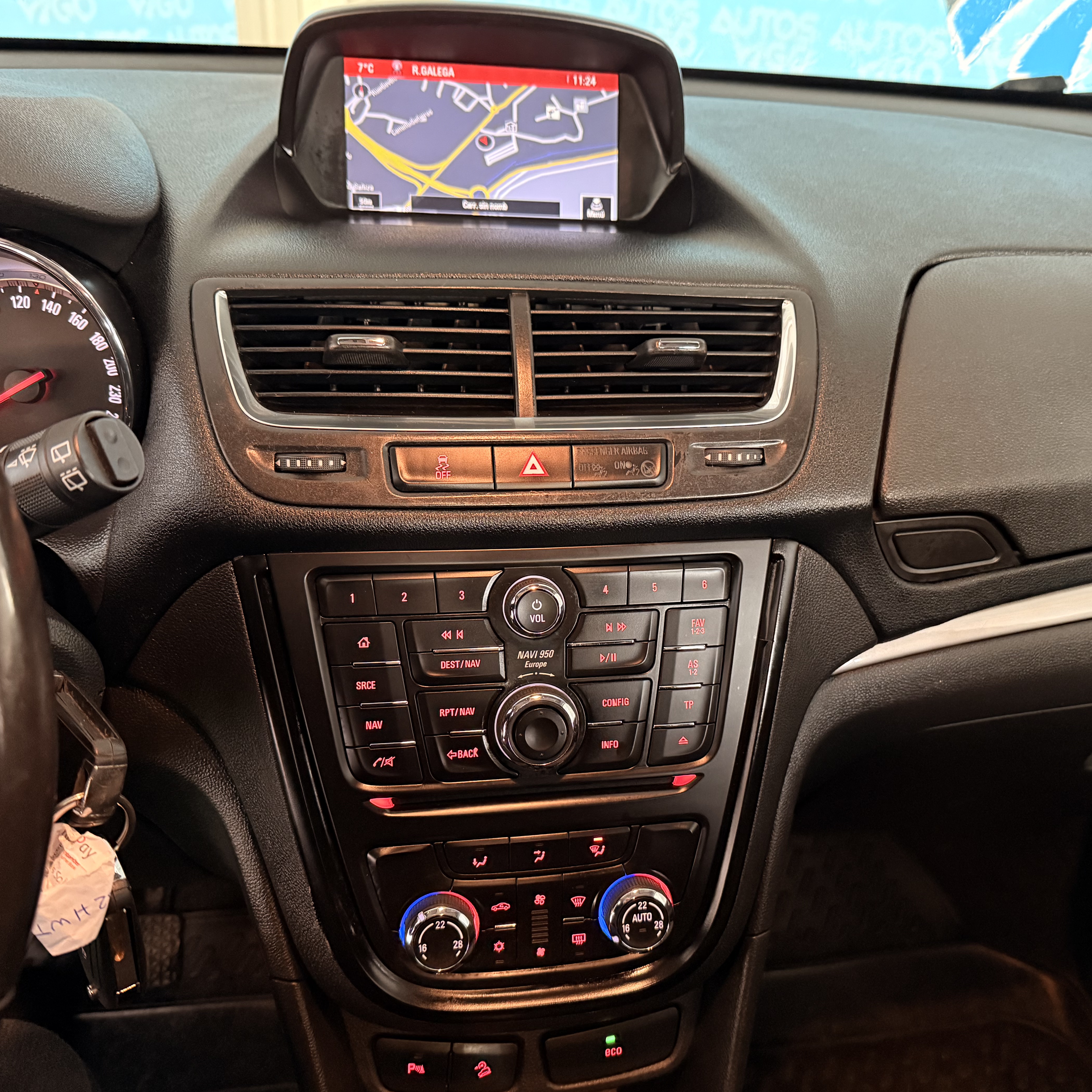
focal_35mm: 29
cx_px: 603
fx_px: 1035
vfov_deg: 55.6
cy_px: 548
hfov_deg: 55.5
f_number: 1.78
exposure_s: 1/31
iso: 1000
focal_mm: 6.76
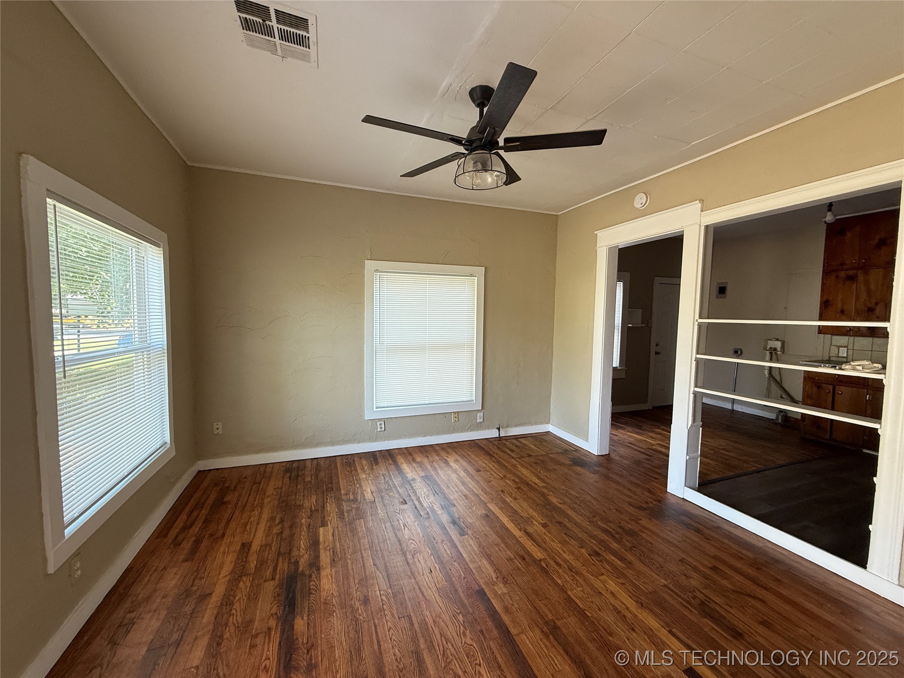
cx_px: 452
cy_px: 339
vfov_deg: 85.7
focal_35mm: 14
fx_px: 366
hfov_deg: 102.1
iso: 160
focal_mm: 2.22
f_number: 2.2
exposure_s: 1/99
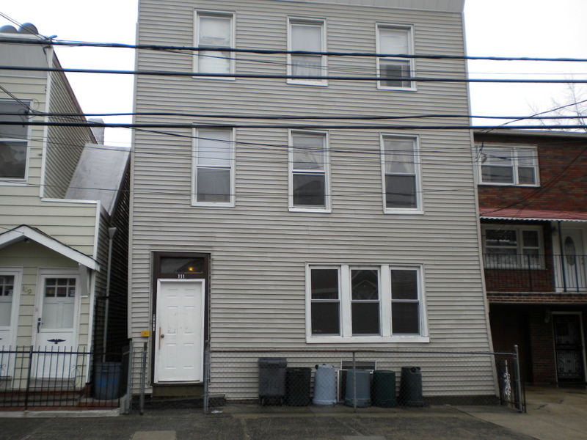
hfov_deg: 52.6
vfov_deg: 40.7
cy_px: 220
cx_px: 294
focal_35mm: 35
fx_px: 594
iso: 80
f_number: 4.6
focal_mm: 6.3
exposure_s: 1/285
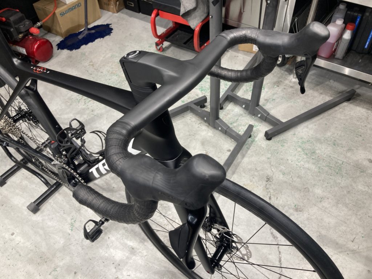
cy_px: 140
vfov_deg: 49.7
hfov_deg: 63.4
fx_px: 301
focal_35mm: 28
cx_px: 186
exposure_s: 1/50
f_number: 1.8
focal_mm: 3.99
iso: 64
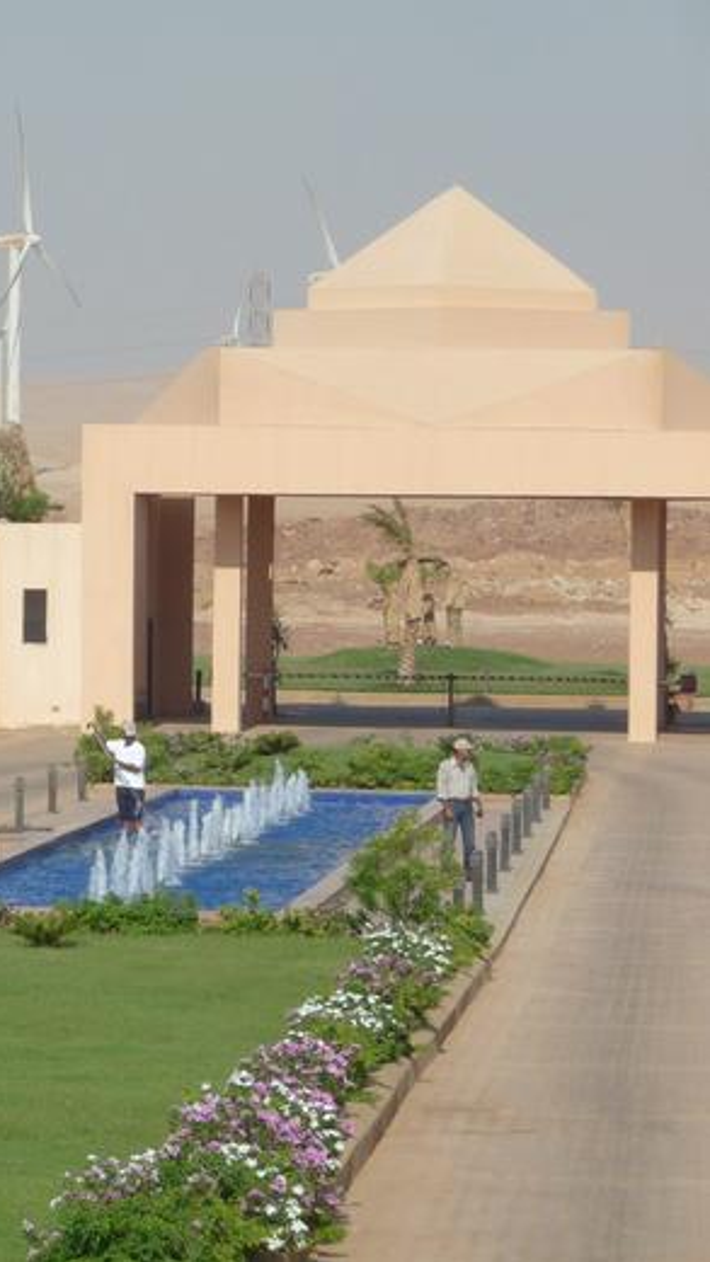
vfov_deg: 10.0
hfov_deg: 5.6
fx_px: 7197
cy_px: 632
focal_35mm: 215
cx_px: -133
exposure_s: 1/640
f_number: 4.8
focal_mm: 25.2
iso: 100
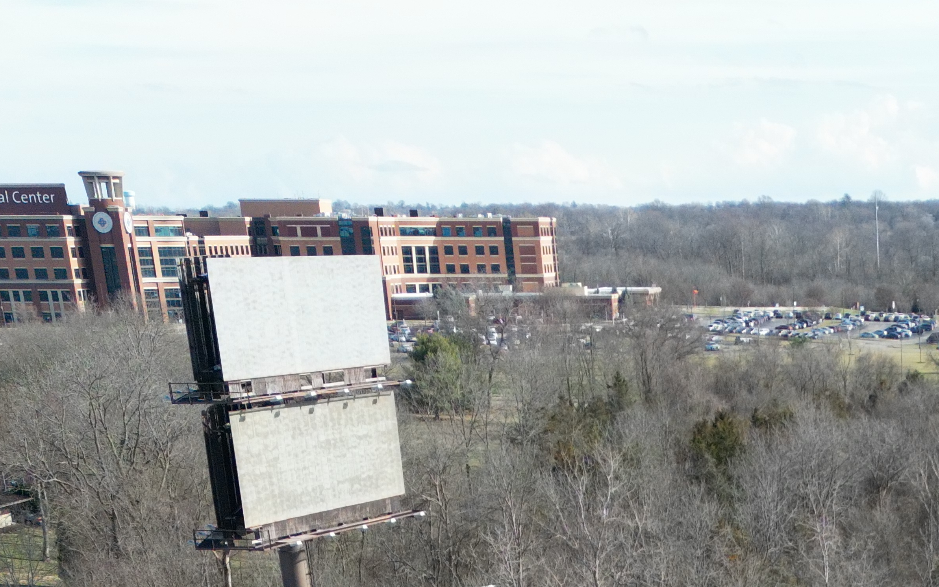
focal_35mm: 86
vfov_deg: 13.2
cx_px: 1017
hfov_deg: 22.8
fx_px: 2201
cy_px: 1162
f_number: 1.7
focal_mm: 6.72
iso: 200
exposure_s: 1/1500
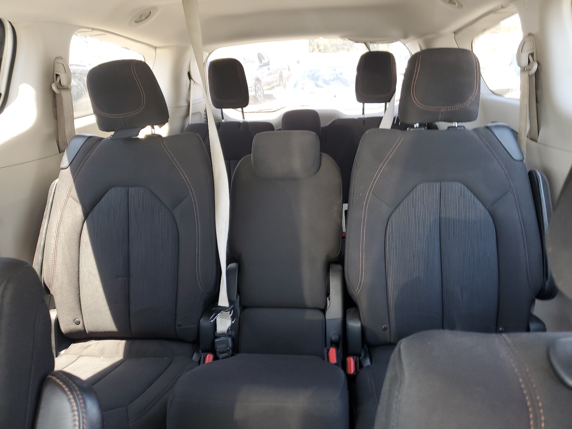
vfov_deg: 53.1
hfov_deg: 67.3
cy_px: 214
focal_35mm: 26
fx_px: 430
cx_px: 286
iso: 57
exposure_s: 1/60.2
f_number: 1.5
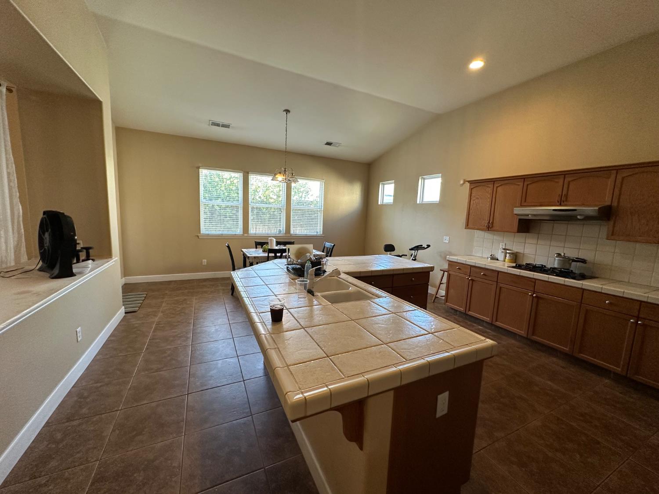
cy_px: 247
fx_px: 267
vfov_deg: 85.7
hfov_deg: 102.1
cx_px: 330
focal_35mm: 14
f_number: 2.2
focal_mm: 2.22
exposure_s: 1/120
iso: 250
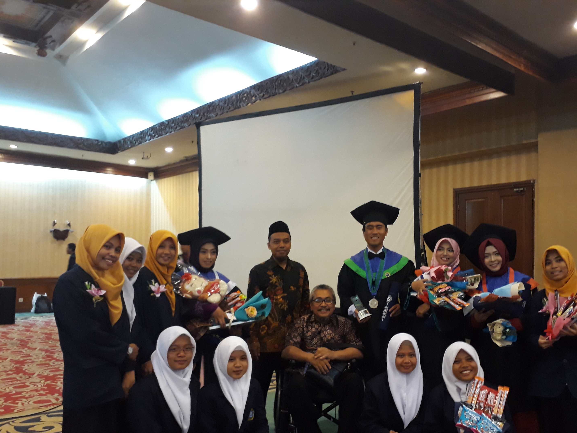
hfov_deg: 58.1
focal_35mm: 31
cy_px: 247
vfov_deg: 45.3
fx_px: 517
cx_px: 330
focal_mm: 3.6
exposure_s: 1/17
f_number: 1.9
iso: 320
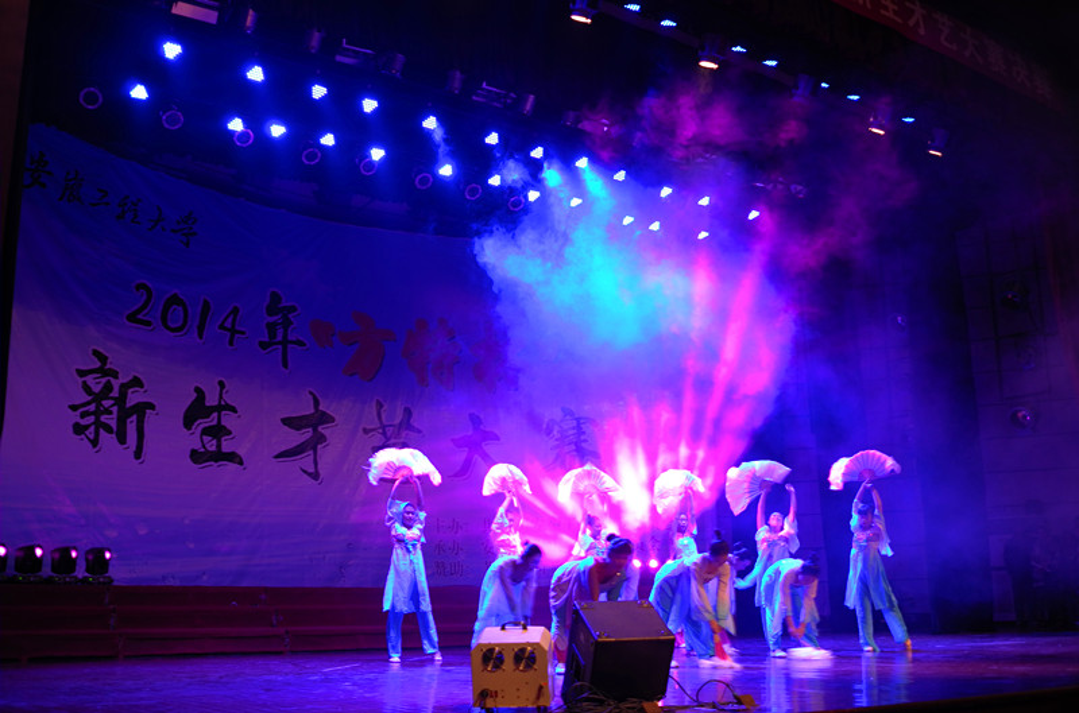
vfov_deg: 36.7
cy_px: 356
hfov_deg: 53.2
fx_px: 1076
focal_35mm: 36
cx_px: 540
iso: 100
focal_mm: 24
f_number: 2.8
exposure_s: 1/25
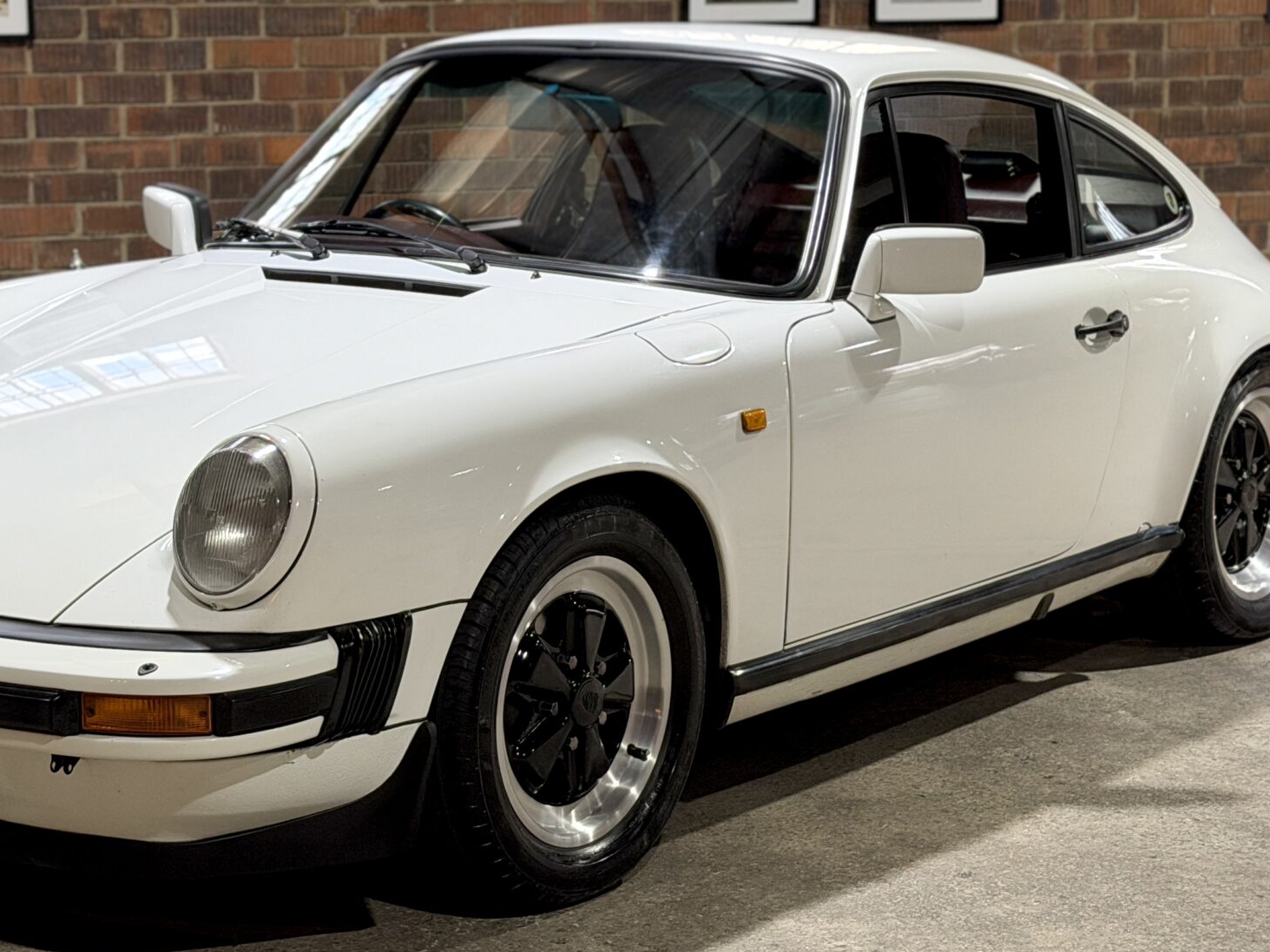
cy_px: 351
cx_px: 452
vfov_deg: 17.5
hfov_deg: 23.2
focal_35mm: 84
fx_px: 3082
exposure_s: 1/50
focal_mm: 6.76
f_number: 1.78
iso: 125
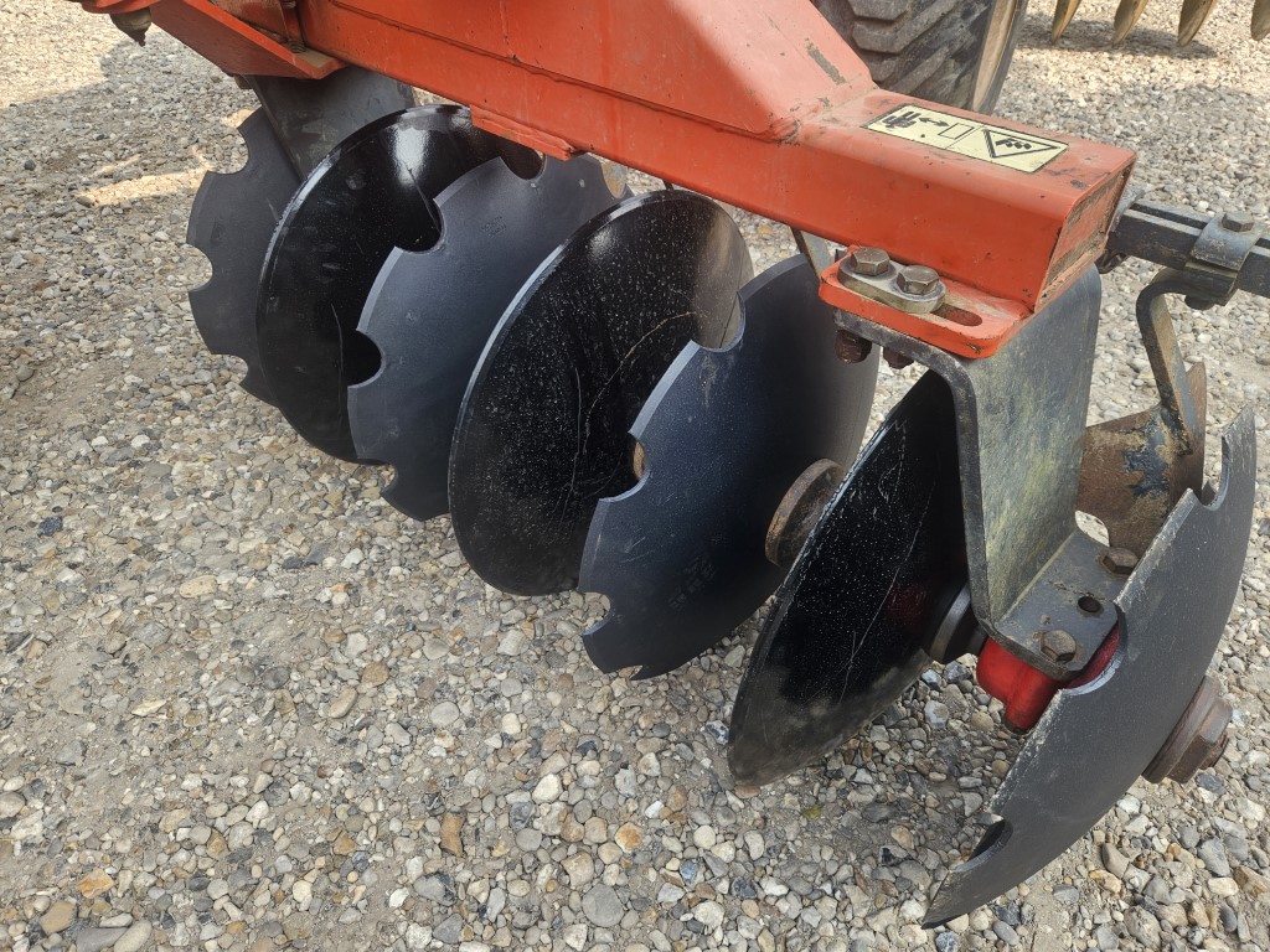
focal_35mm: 23
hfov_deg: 73.9
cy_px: 476
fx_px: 844
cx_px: 635
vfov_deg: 58.9
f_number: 1.8
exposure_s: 1/220
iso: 25
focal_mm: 5.4
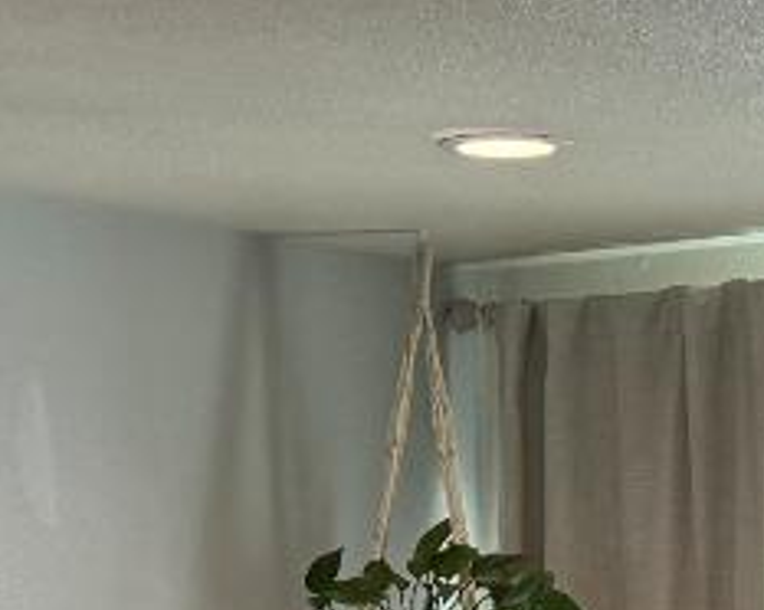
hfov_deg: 12.7
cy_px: 972
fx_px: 3411
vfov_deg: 9.8
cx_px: 593
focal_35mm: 151
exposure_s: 1/60
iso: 320
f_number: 1.78
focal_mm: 6.76
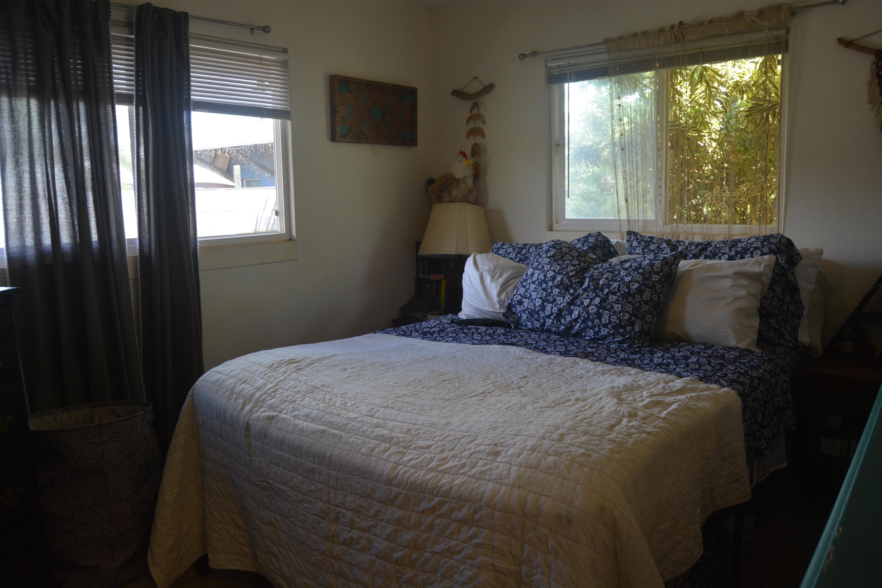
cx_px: 441
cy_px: 294
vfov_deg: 47.9
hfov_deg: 67.4
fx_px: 661
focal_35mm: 27
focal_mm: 18
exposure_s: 1/100
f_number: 5
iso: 400
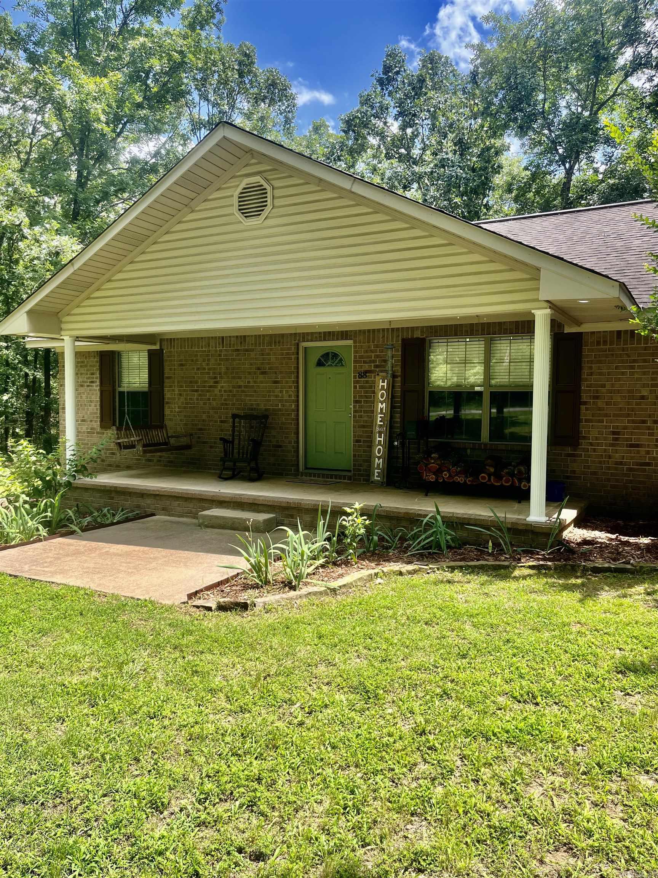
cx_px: 329
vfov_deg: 67.3
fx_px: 659
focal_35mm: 26
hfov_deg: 53.1
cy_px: 439
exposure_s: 1/1018
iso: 50
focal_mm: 5.1
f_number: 1.6
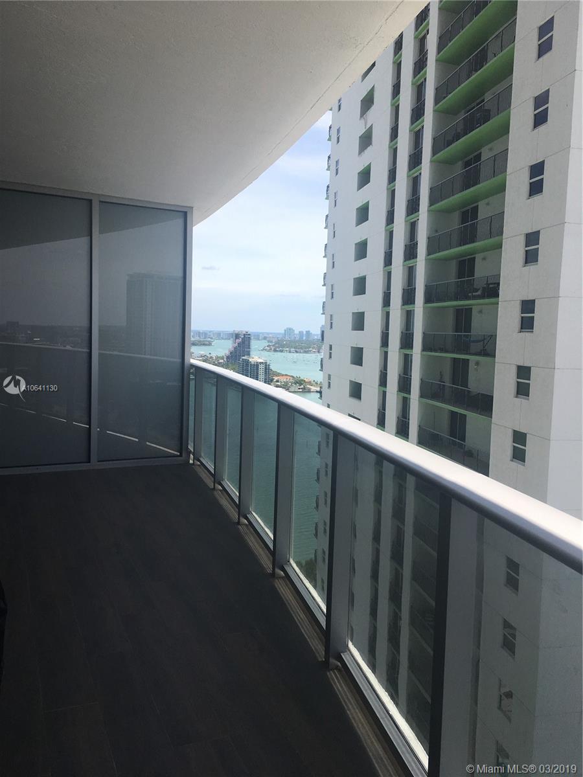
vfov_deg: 61.7
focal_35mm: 29
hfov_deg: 48.2
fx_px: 651
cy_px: 388
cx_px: 292
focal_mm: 4.15
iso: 25
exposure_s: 1/1399
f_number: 2.2
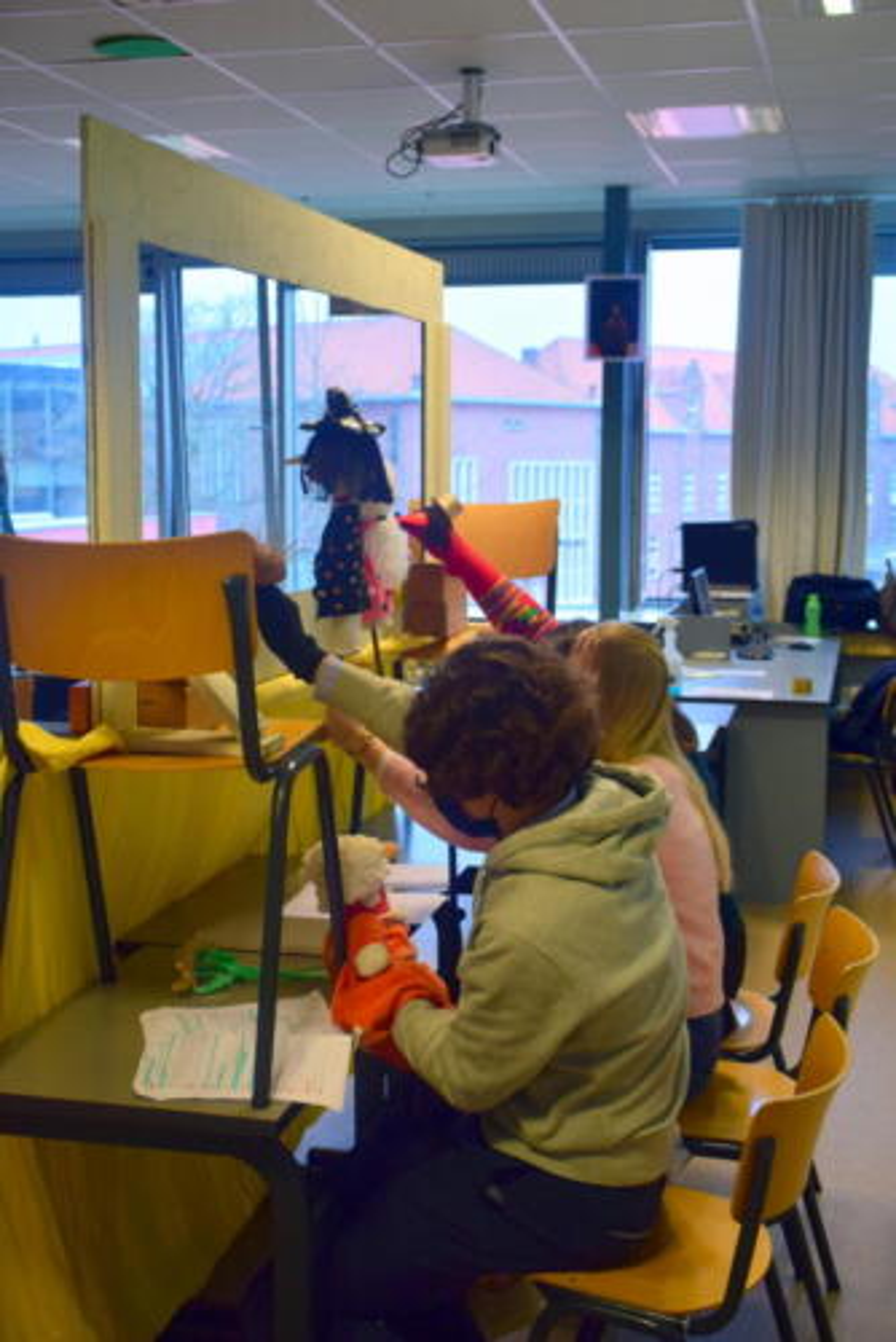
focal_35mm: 40
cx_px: 448
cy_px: 671
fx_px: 1510
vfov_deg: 47.9
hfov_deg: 33.1
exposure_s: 1/40
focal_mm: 27
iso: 250
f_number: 4
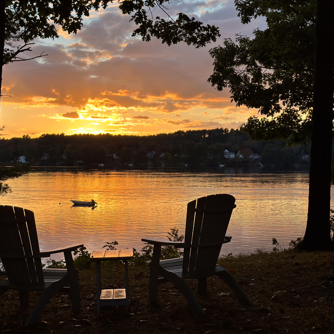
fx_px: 622
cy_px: 168
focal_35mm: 57
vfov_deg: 30.0
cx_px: 131
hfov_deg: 30.0
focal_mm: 6.86
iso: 80
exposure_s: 1/1700
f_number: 1.8
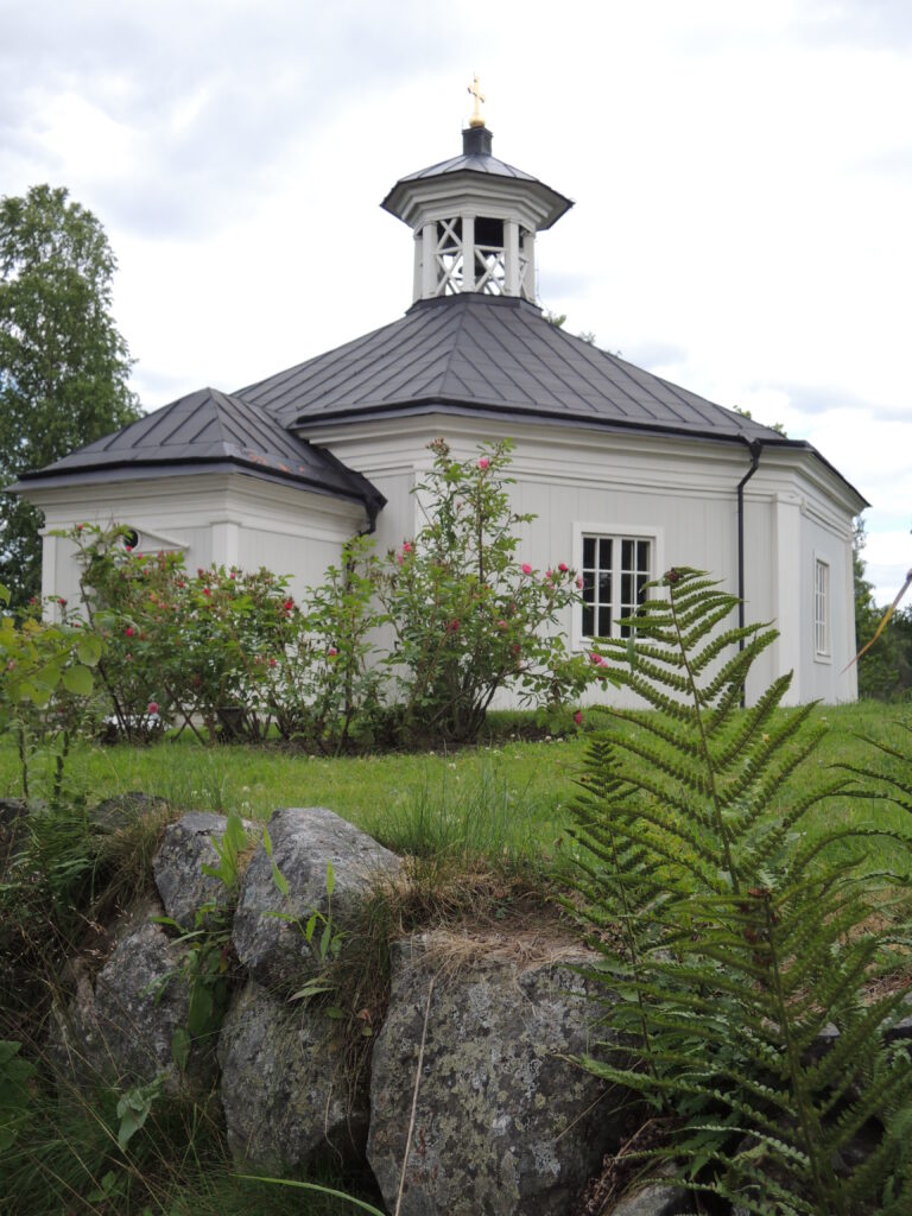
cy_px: 608
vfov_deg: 46.8
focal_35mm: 40
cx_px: 456
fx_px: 1405
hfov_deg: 36.0
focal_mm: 7.2
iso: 100
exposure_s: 1/500
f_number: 3.3
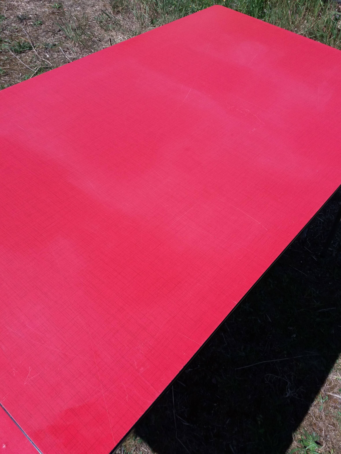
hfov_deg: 49.7
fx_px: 368
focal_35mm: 28
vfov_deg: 63.4
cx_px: 170
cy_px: 227
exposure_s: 1/2230
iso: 64
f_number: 1.9
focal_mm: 3.7
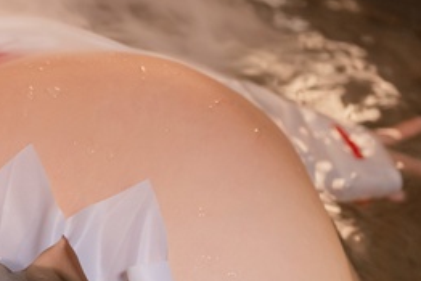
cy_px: 14
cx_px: -122
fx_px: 2902
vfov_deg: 5.5
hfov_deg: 8.2
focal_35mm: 248
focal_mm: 50
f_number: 1.6
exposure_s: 1/125
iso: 640
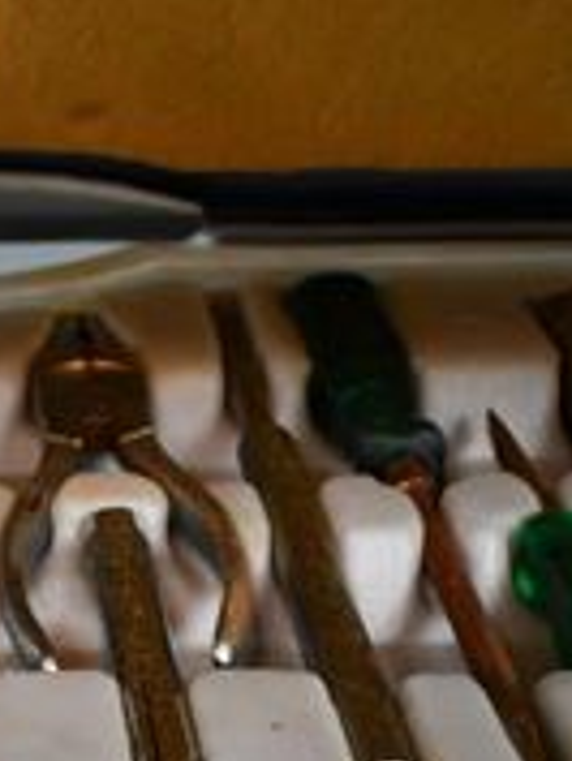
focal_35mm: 94
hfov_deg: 15.2
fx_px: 2069
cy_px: 742
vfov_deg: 20.3
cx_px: -108
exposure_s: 1/125
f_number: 3.5
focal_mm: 18
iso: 1800
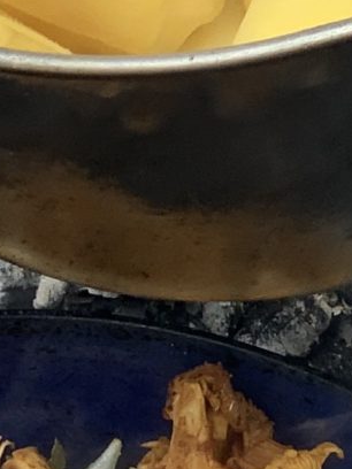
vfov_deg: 6.1
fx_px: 4420
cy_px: 237
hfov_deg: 4.6
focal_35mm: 326
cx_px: 166
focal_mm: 6
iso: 32
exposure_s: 1/122
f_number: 2.4
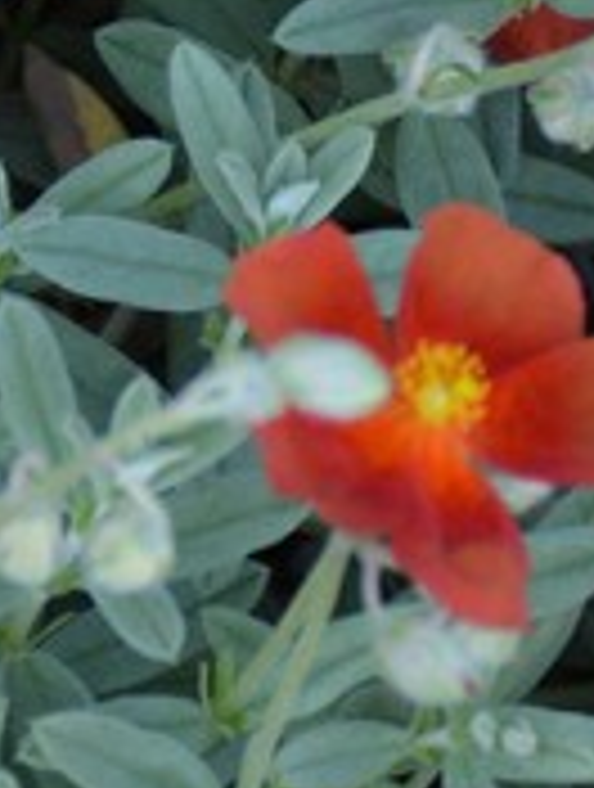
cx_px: -256
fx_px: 16318
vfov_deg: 2.8
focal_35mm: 716
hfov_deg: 2.1
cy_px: 218
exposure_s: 1/400
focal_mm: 85
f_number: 5.3
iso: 400
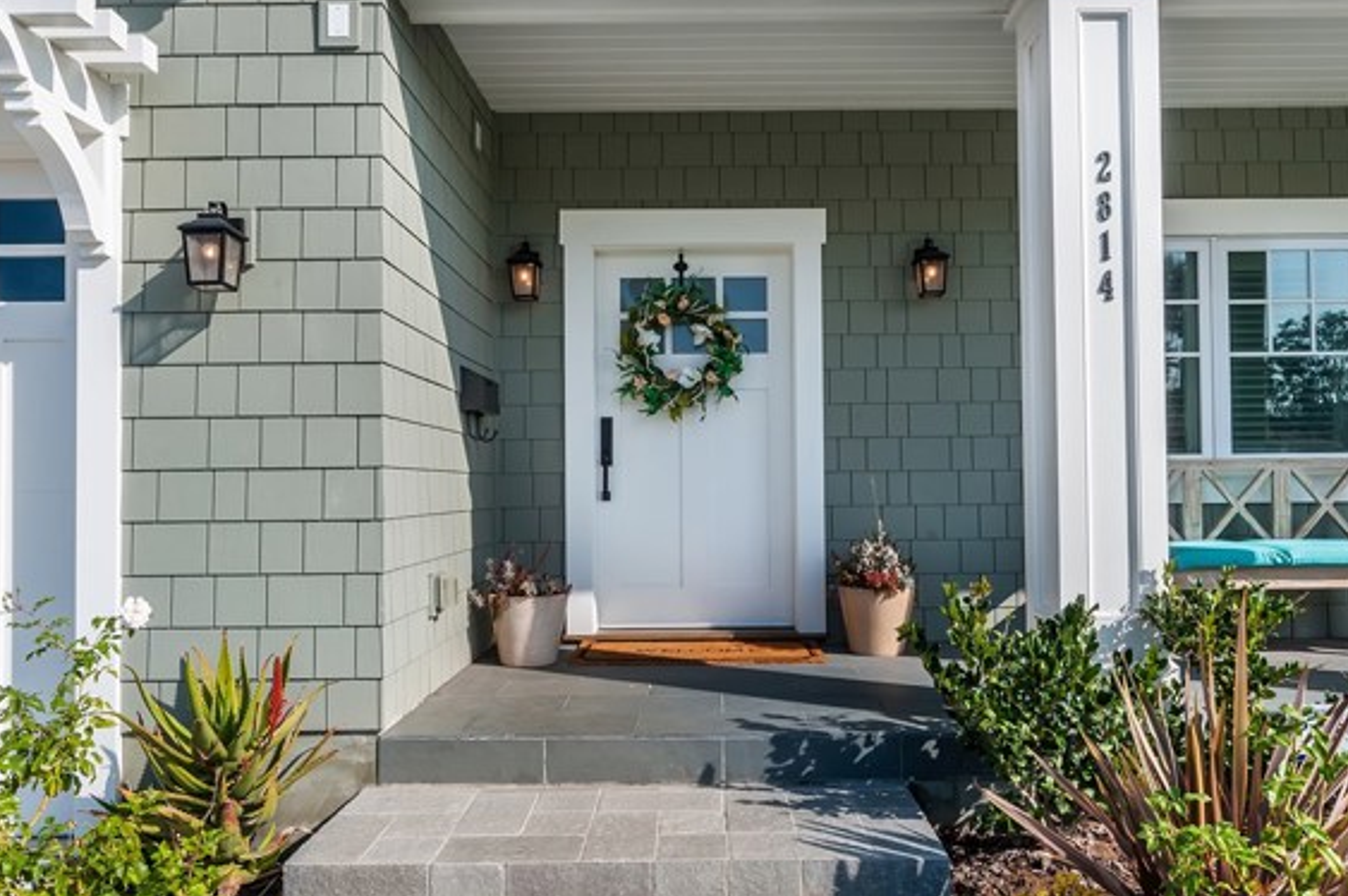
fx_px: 956
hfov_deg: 70.3
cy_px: 449
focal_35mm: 26
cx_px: 706
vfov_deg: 50.2
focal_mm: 15
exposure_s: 1/125
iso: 200
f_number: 18
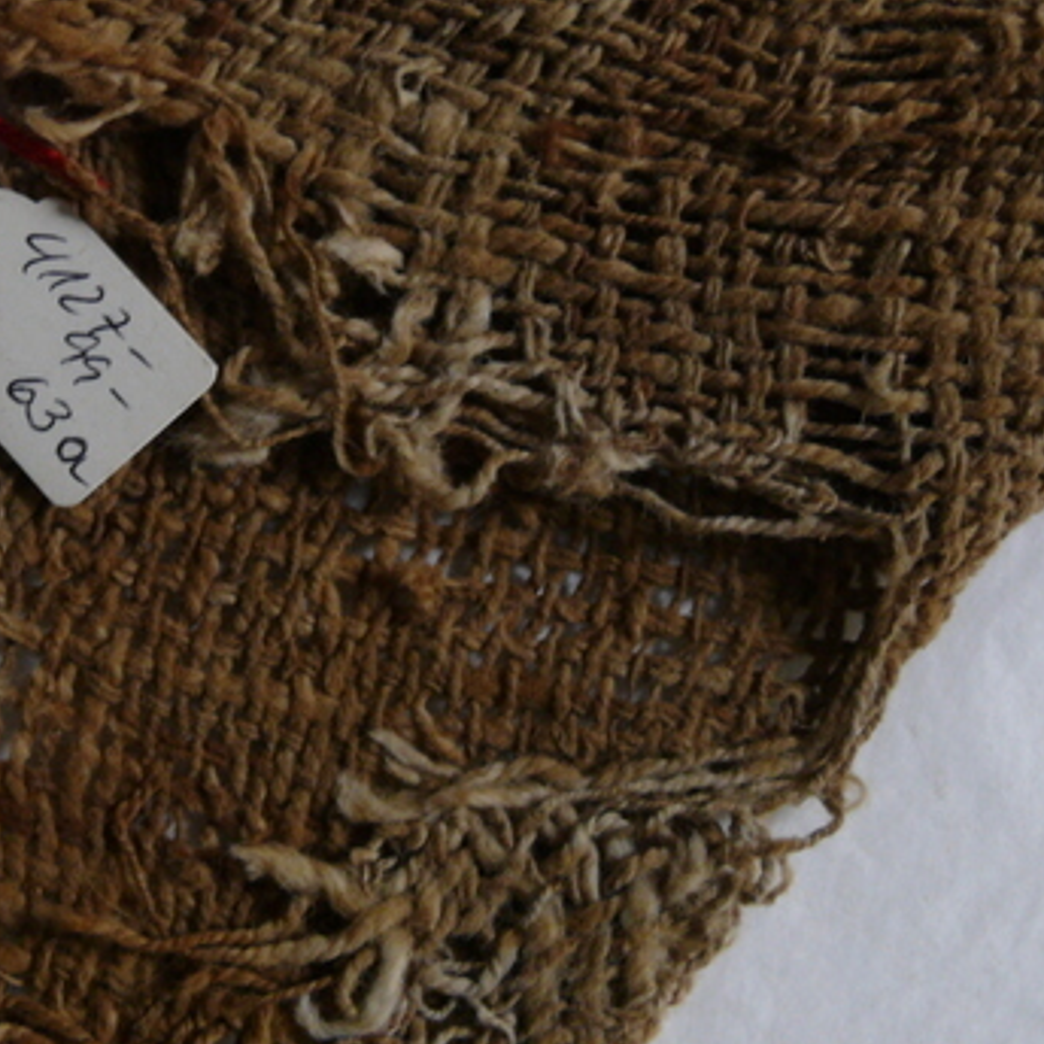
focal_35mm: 72
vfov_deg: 23.8
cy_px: 291
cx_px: 249
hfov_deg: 23.7
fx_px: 2457
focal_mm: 7.4
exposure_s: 1/30
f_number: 2.8
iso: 125
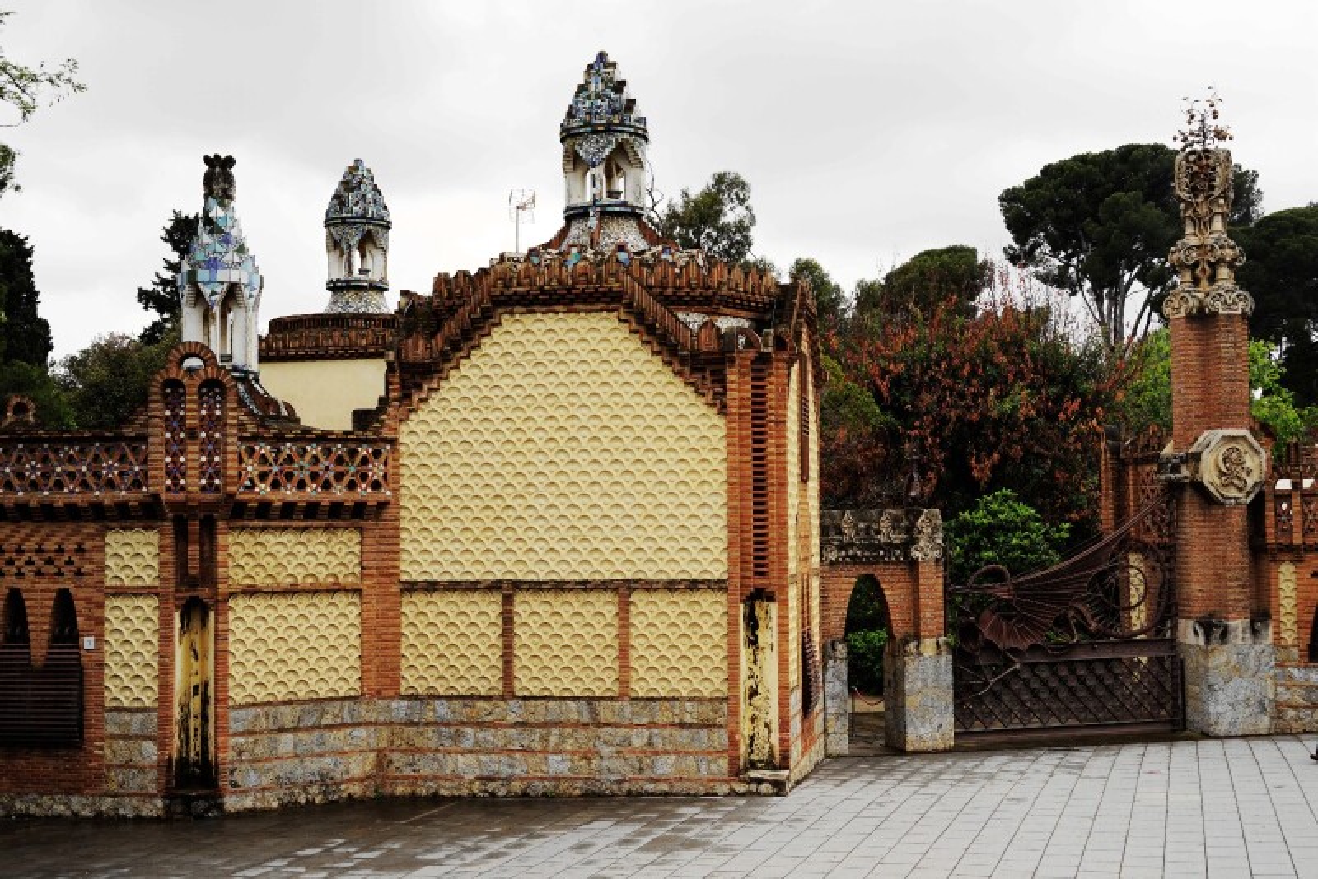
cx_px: 659
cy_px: 440
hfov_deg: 45.4
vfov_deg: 31.2
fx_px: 1575
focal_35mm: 43
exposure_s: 1/125
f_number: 6.3
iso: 100
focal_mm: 43
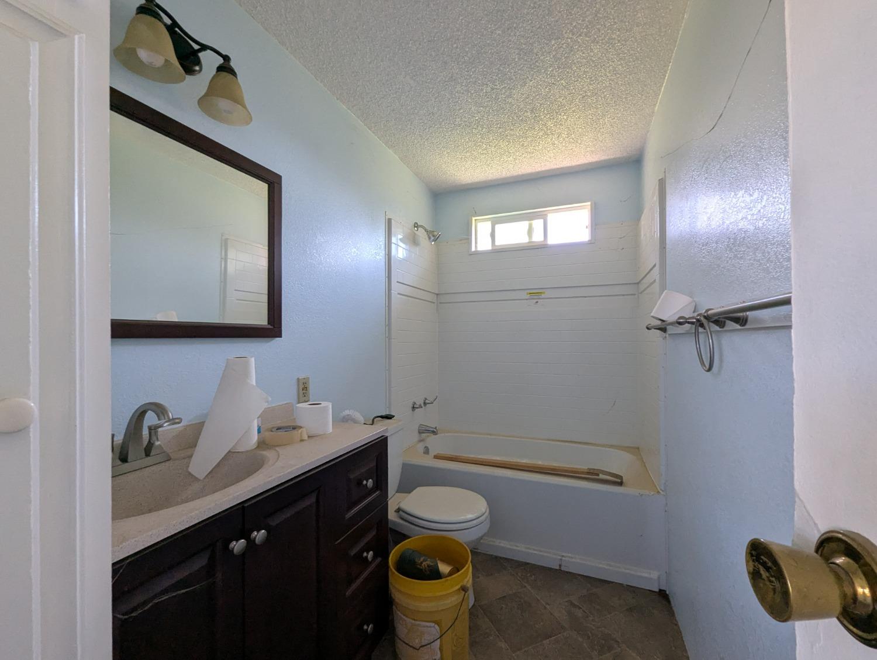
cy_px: 330
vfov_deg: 90.0
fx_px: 330
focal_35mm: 13
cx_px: 438
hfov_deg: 106.1
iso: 149
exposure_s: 1/56.6
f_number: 2.2
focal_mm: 1.95
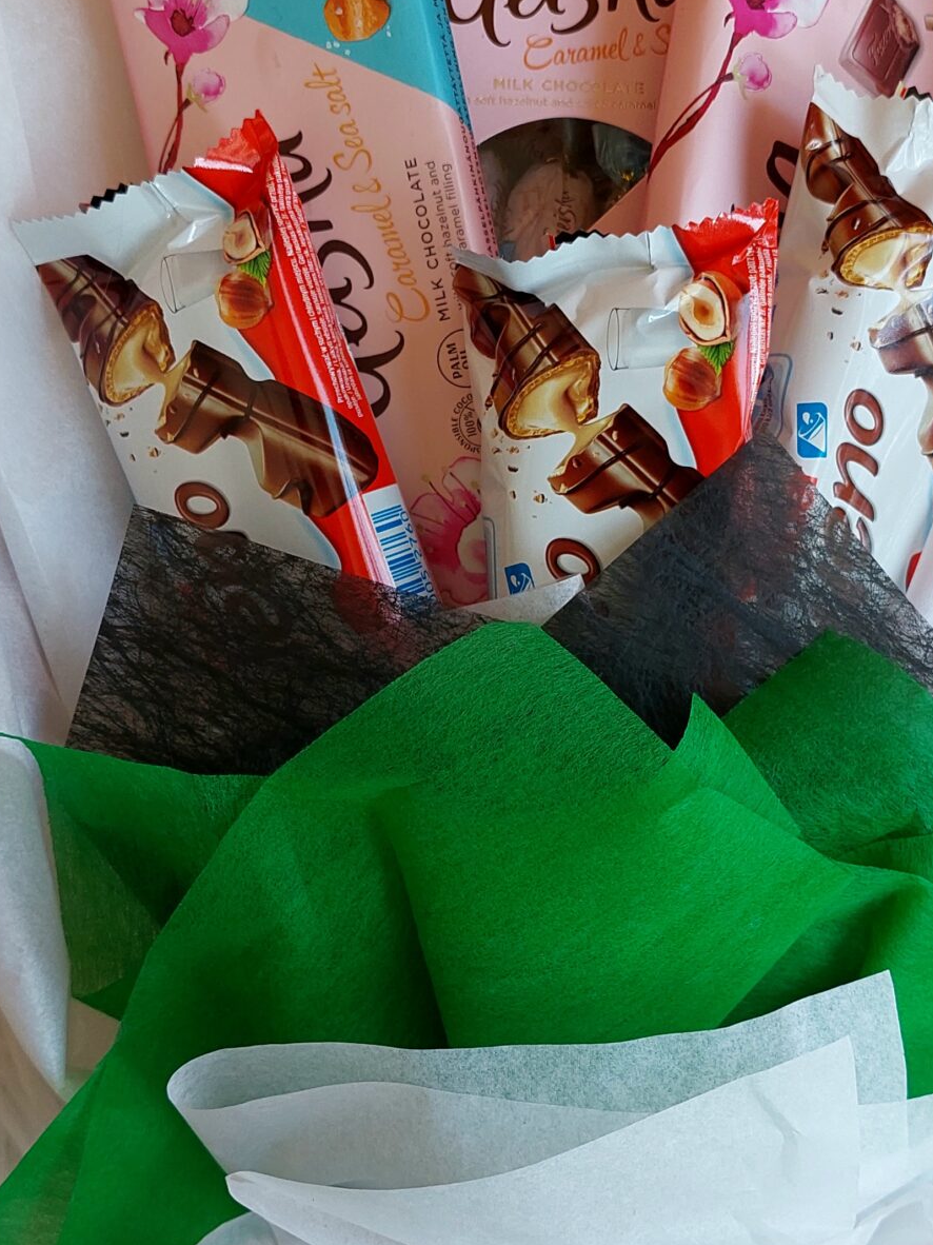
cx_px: 528
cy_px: 698
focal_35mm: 52
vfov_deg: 36.8
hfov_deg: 28.0
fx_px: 1869
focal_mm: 5.23
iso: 50
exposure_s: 1/100
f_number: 1.8
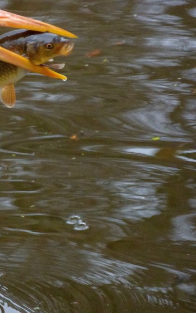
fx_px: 4769
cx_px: -24
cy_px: 165
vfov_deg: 3.8
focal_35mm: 558
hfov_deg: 2.4
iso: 800
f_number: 5.9
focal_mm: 65
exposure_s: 1/400
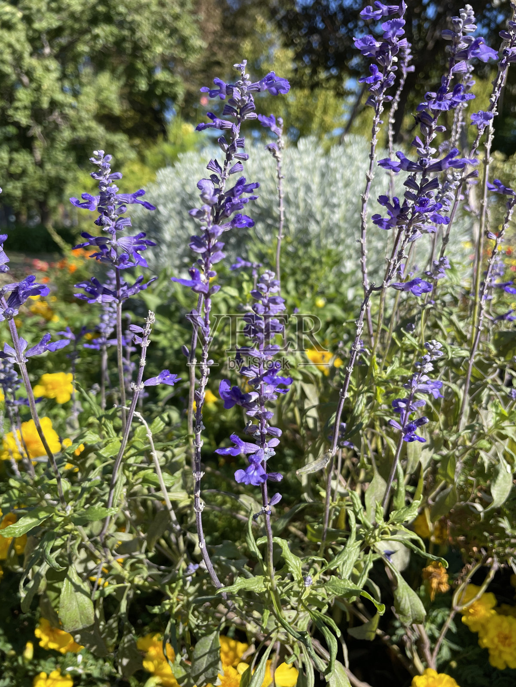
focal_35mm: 26
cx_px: 258
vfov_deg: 67.3
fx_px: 517
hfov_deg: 53.1
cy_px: 344
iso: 32
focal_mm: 4.2
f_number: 1.6
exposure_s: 1/1642
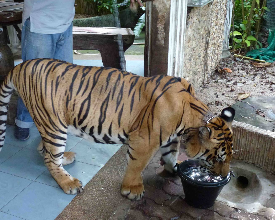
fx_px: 350
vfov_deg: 34.8
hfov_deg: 42.9
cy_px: 124
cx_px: 131
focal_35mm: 43
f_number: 3.7
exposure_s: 1/25
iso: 400
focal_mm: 6.4
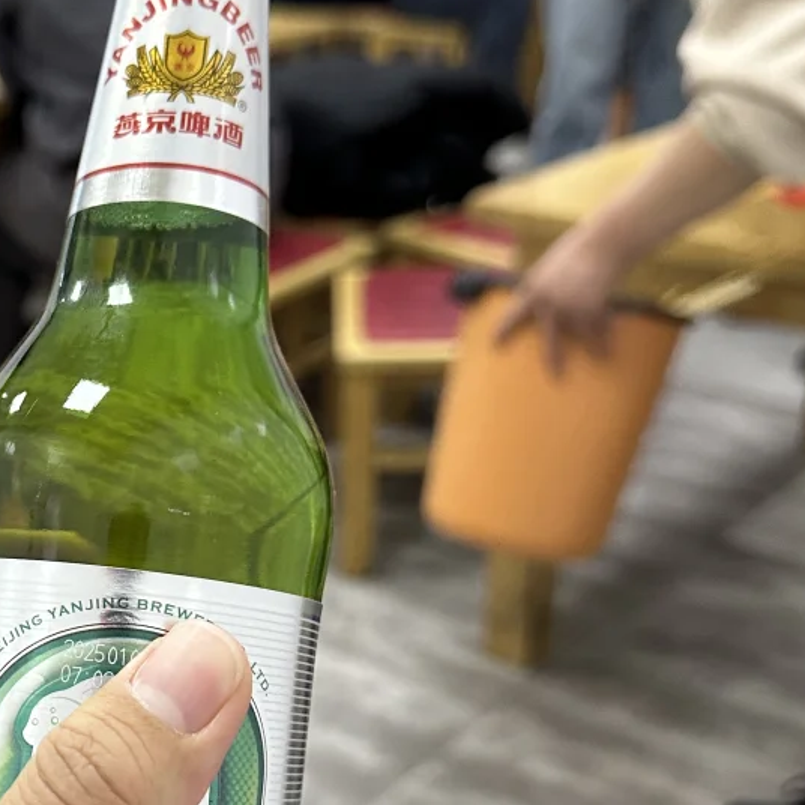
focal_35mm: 57
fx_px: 1500
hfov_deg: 28.7
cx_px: 59
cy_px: 589
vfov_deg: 29.6
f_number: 1.78
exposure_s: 1/50
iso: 250
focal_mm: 6.86
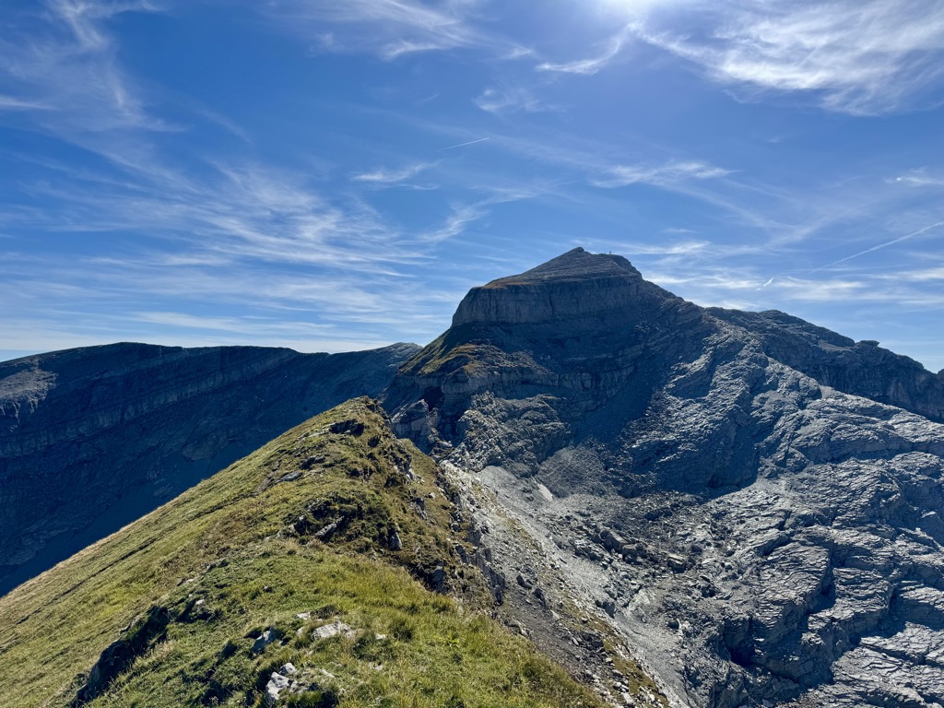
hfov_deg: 71.6
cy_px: 354
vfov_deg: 56.8
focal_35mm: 24
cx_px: 472
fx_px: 654
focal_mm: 6.76
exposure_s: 1/9009
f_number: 1.78
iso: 80
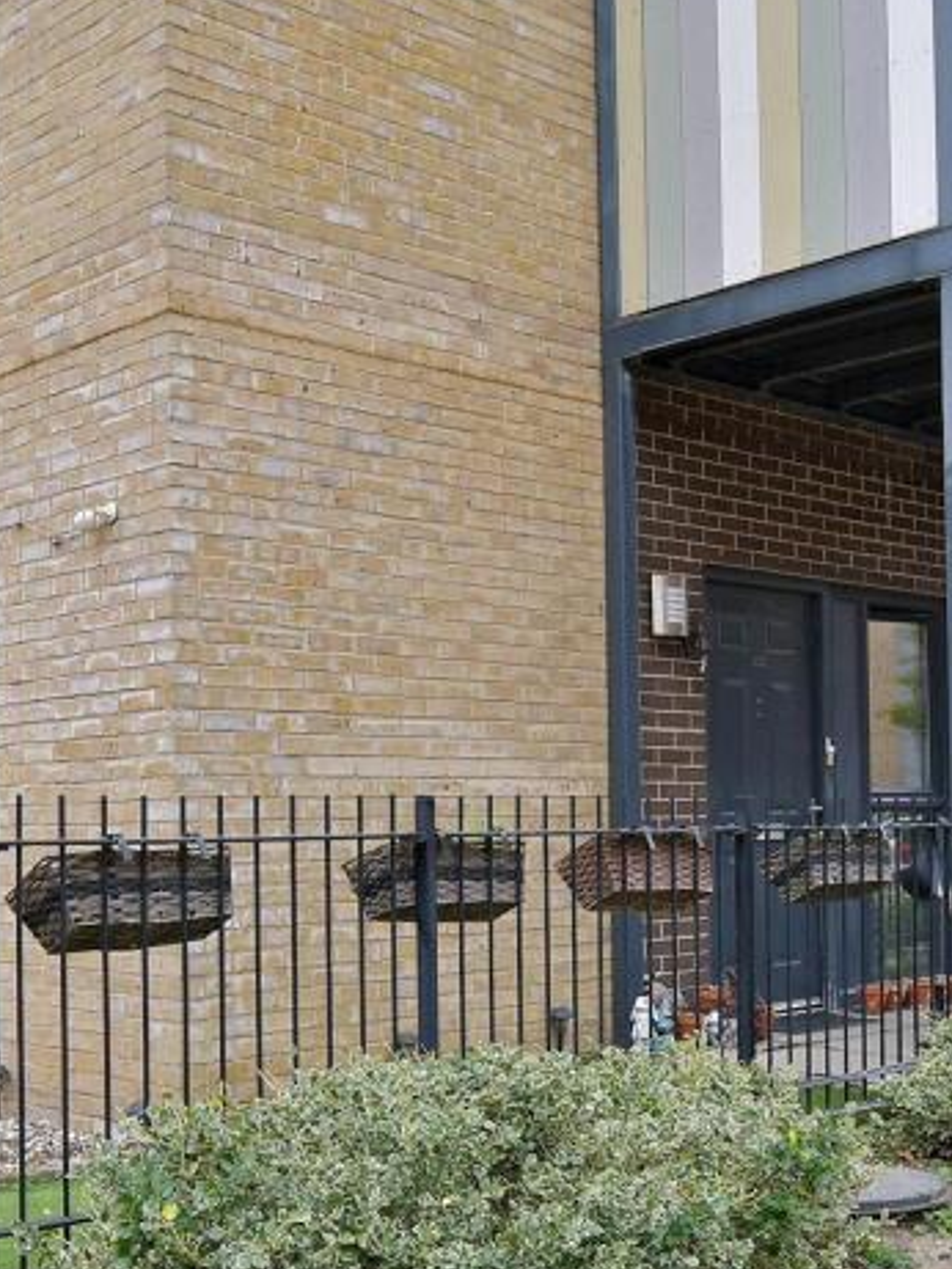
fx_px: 1723
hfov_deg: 30.9
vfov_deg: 40.1
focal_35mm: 47
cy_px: 813
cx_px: 470
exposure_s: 1/100
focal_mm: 15
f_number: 8
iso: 125
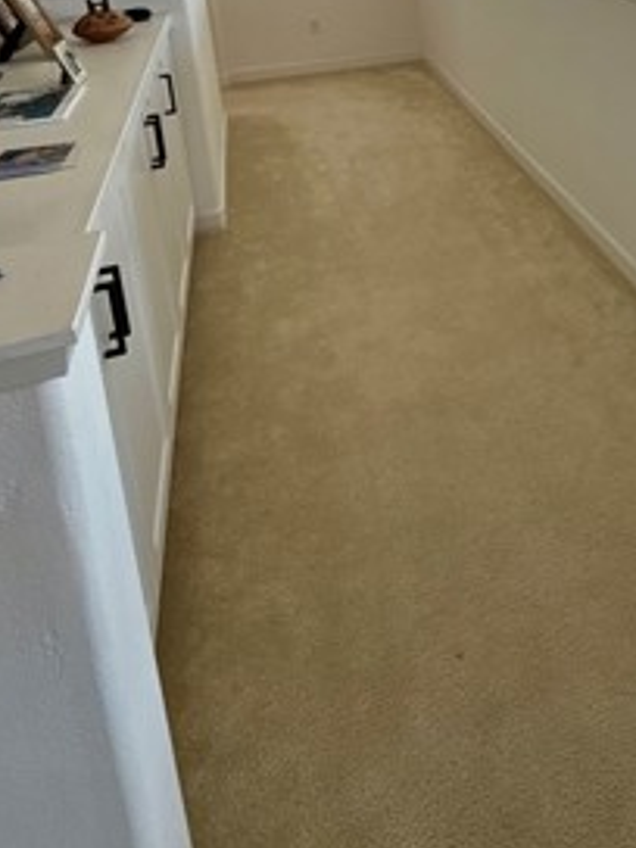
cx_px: 614
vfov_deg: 48.4
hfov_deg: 38.8
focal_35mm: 33
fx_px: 808
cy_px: 56
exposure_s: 1/99
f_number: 2.2
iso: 64
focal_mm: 2.22
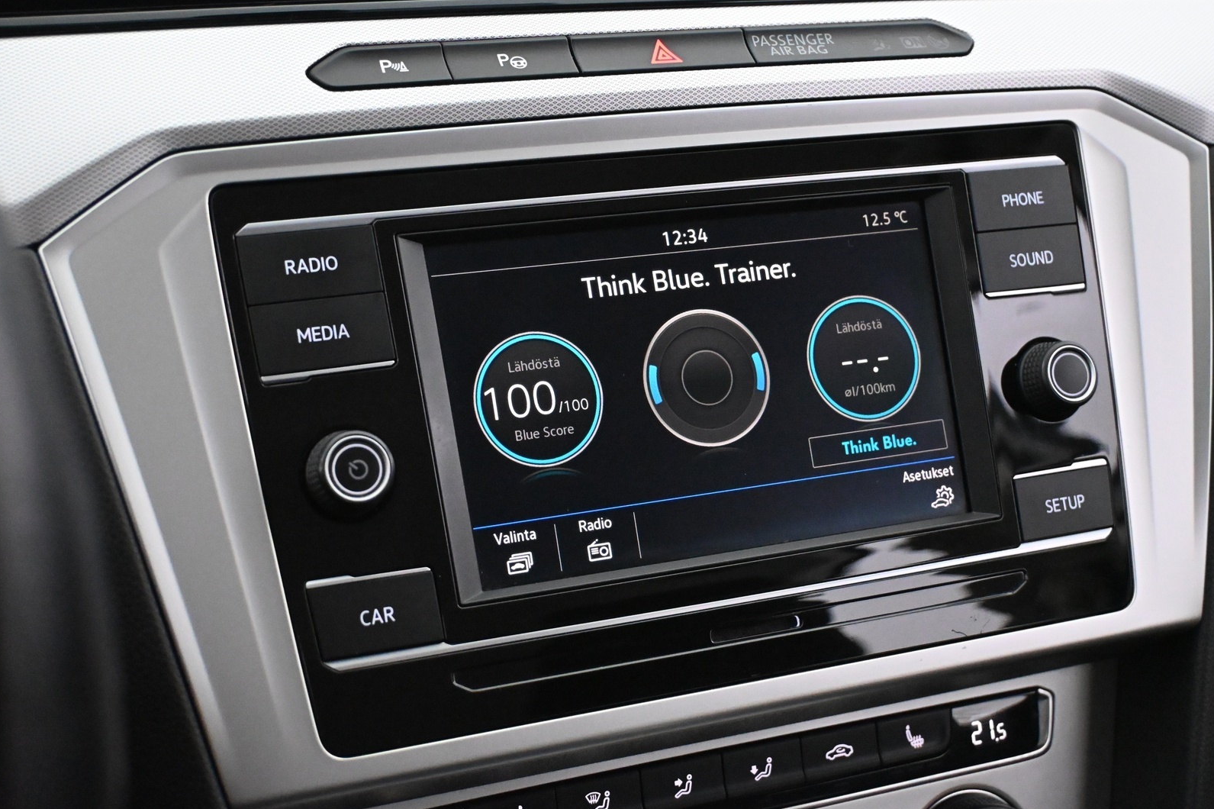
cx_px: 608
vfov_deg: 24.6
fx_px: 1854
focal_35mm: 55
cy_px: 399
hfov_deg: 36.3
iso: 8000
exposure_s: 1/60
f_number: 5.3
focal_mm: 36
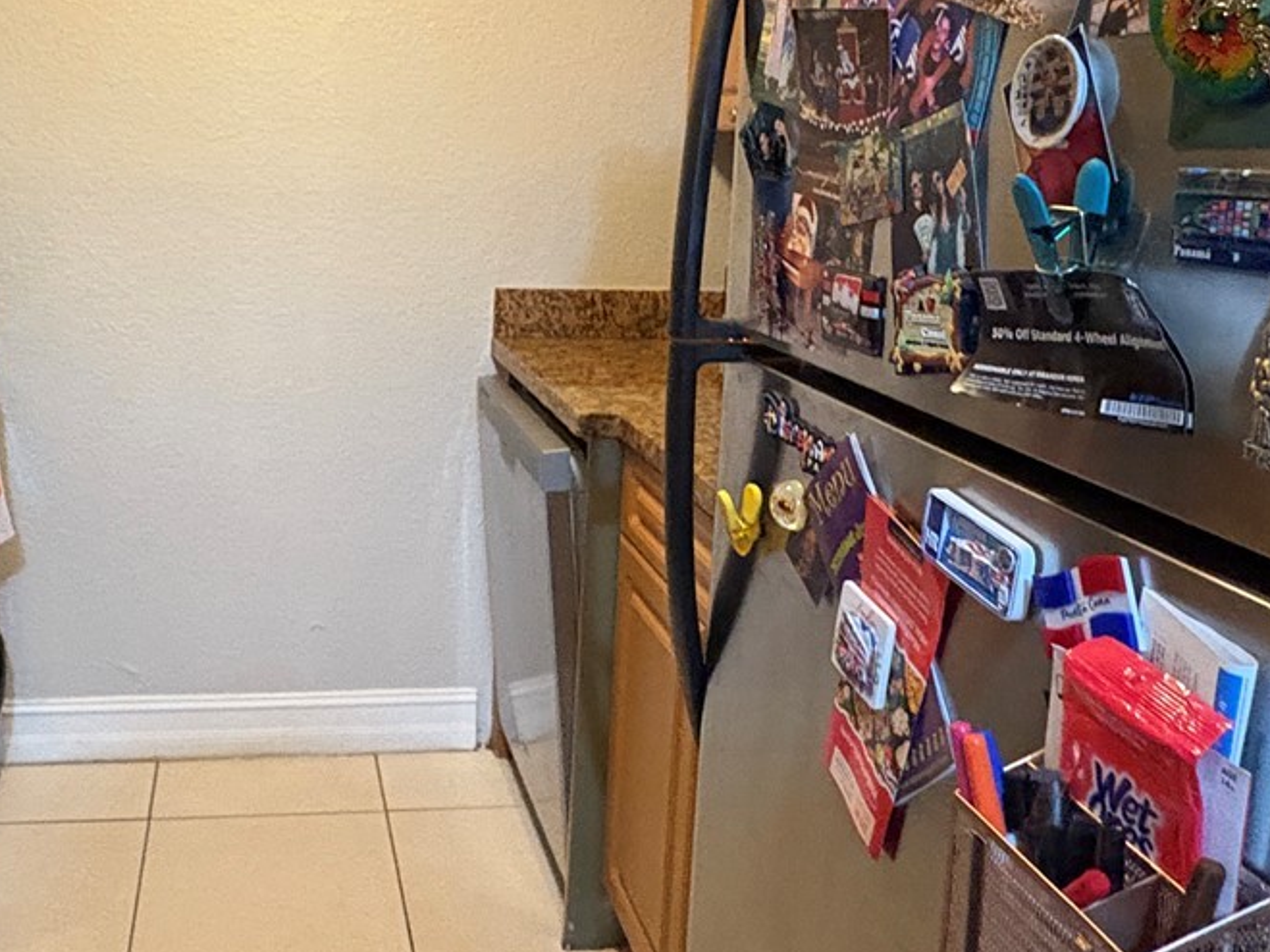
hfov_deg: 52.5
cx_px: 384
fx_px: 1247
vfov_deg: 41.1
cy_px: 303
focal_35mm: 34
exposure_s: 1/60
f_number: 2.2
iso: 800
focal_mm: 2.22
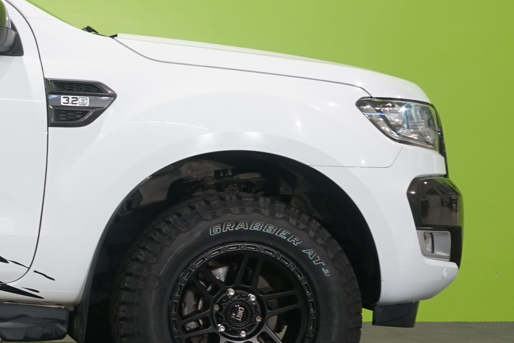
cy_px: 127
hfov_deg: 15.1
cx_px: -303
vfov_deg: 11.0
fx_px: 1770
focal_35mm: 124
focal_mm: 39
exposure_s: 1/20
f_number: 5.6
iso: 400
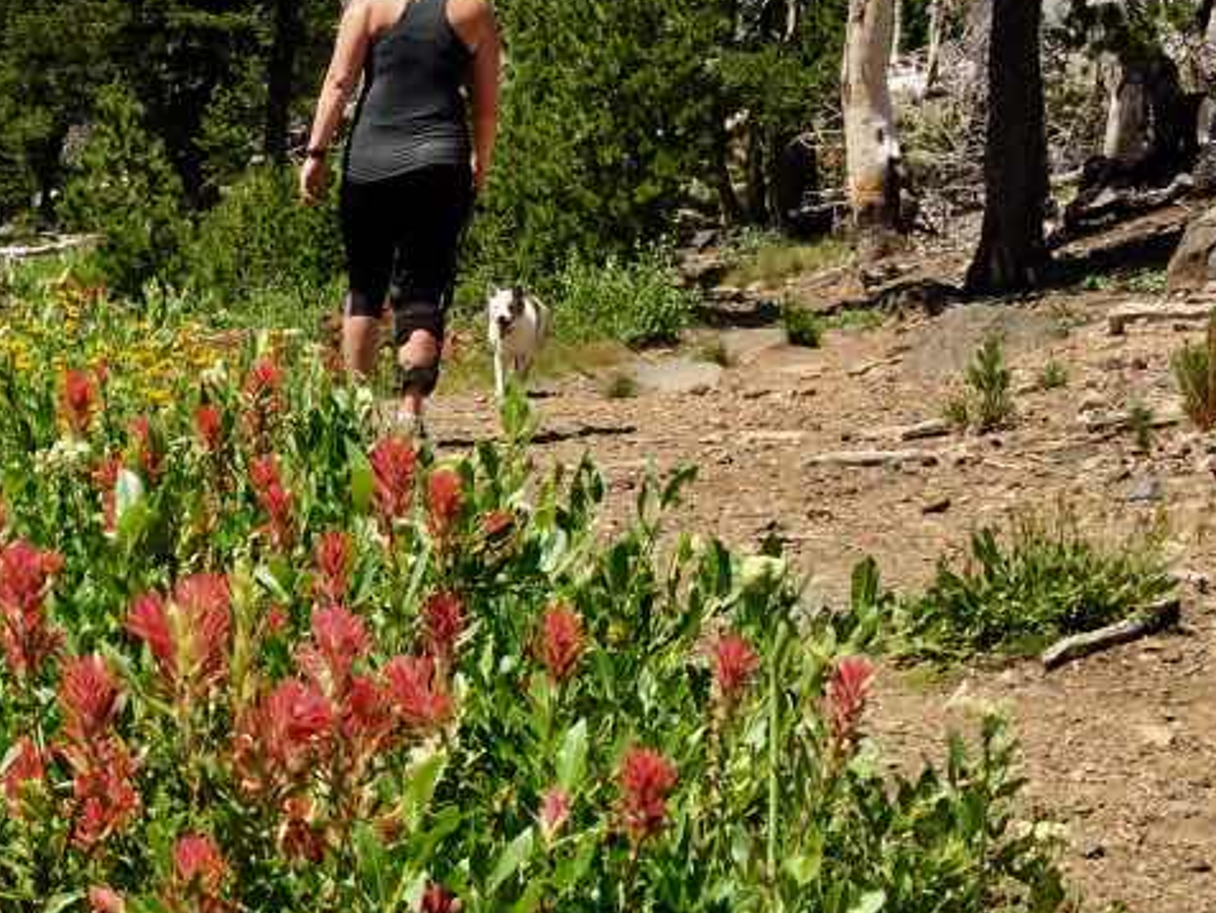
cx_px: -117
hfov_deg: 24.8
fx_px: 2565
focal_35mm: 73
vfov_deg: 20.2
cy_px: 497
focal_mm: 4.15
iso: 32
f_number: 2.2
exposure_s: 1/1130
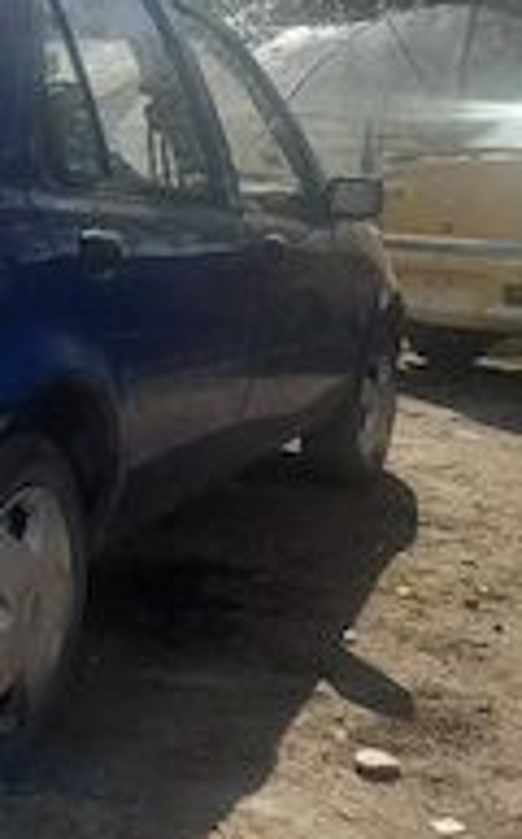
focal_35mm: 55
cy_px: 413
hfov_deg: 22.2
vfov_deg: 36.9
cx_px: -44
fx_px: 1257
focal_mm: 4.6
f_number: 2
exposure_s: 1/714
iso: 20
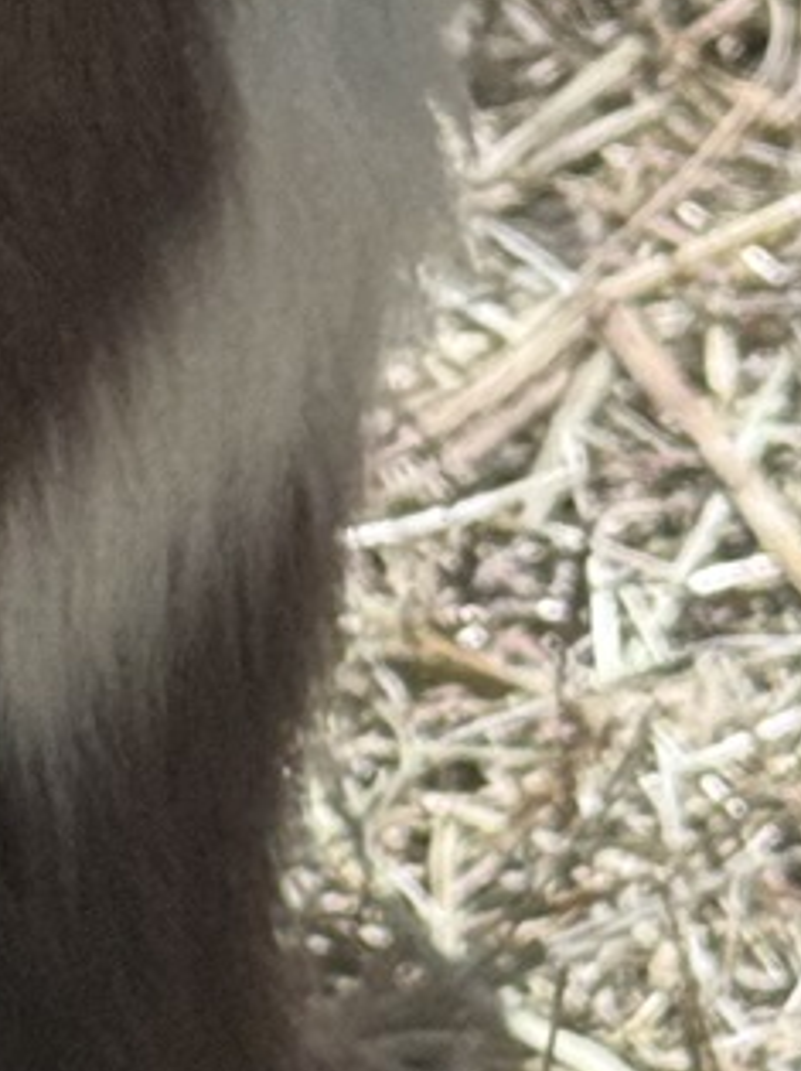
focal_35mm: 306
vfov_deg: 6.5
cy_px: 89
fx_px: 9454
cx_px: -931
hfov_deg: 4.8
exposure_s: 1/3096
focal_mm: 6.76
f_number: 1.78
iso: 64
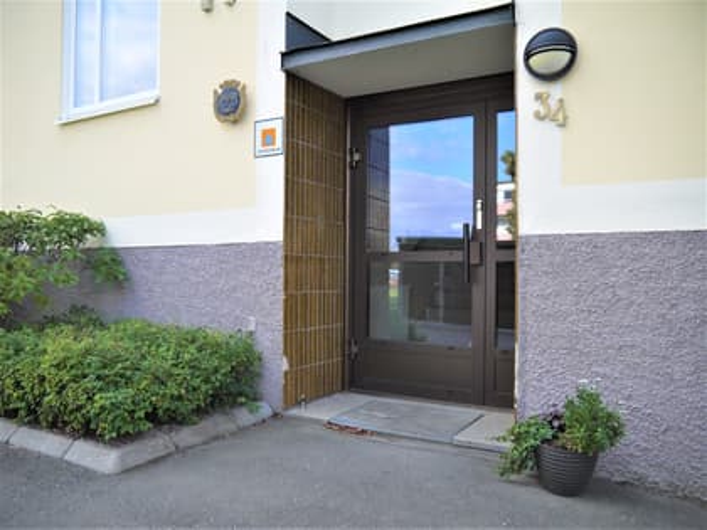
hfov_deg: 63.4
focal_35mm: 28
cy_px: 265
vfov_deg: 49.7
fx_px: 572
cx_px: 354
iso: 250
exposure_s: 1/640
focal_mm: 14
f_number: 3.5
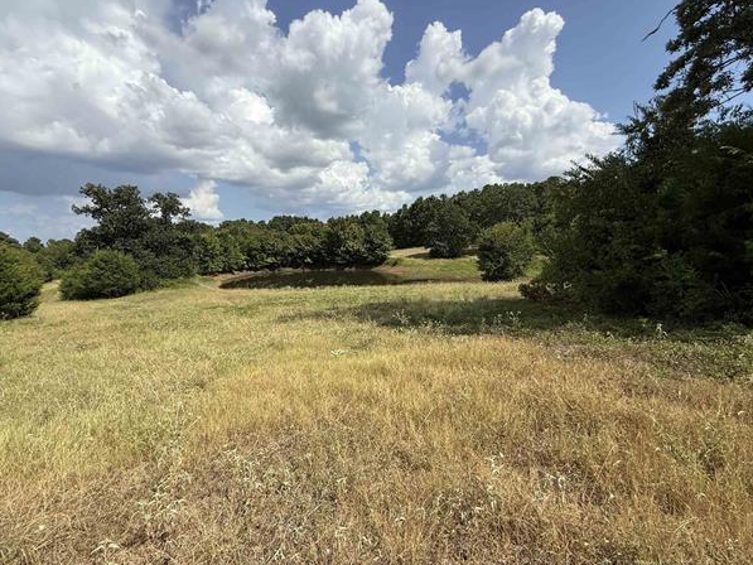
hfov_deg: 98.2
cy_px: 279
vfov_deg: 81.8
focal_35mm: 15
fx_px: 326
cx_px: 371
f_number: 2.2
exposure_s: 1/2611
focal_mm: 2.22
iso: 50
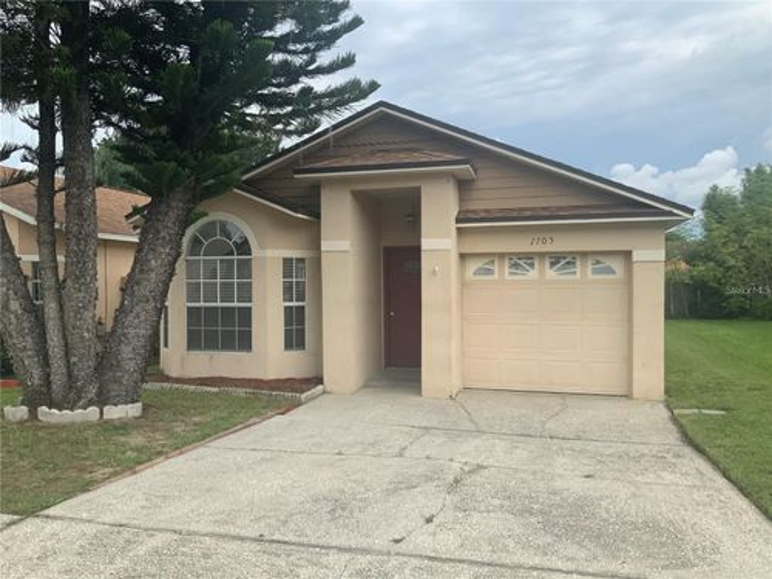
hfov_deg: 61.7
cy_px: 290
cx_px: 386
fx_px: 647
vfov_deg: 48.2
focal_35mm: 29
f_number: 1.8
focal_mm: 3
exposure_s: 1/1675
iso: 16
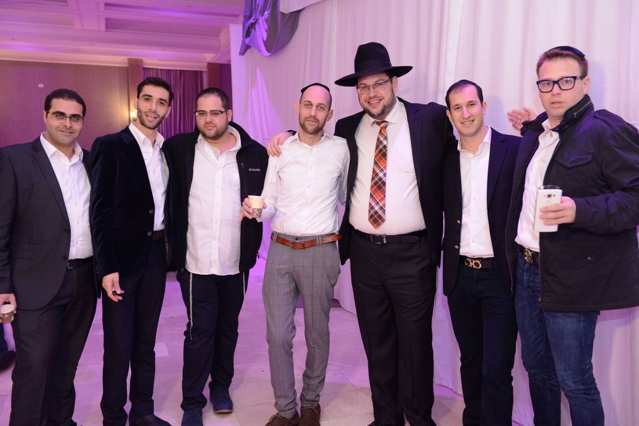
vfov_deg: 41.1
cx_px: 320
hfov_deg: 58.7
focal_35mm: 32
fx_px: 568
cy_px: 213
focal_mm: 32
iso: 2000
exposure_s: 1/40
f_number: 4
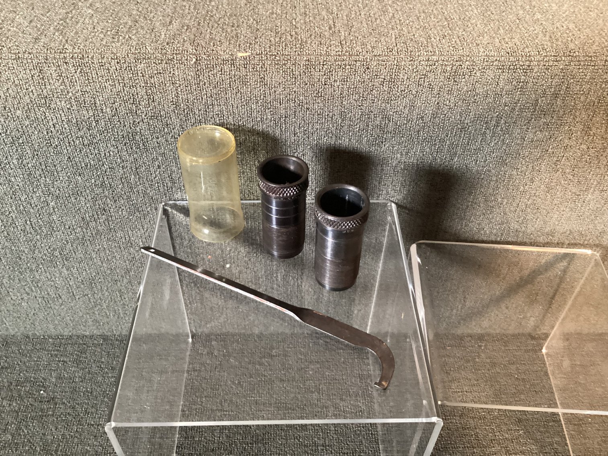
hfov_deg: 58.3
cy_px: 228
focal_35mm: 31
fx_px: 545
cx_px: 304
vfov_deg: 45.4
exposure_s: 1/30
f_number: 2.4
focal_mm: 3.3
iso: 500
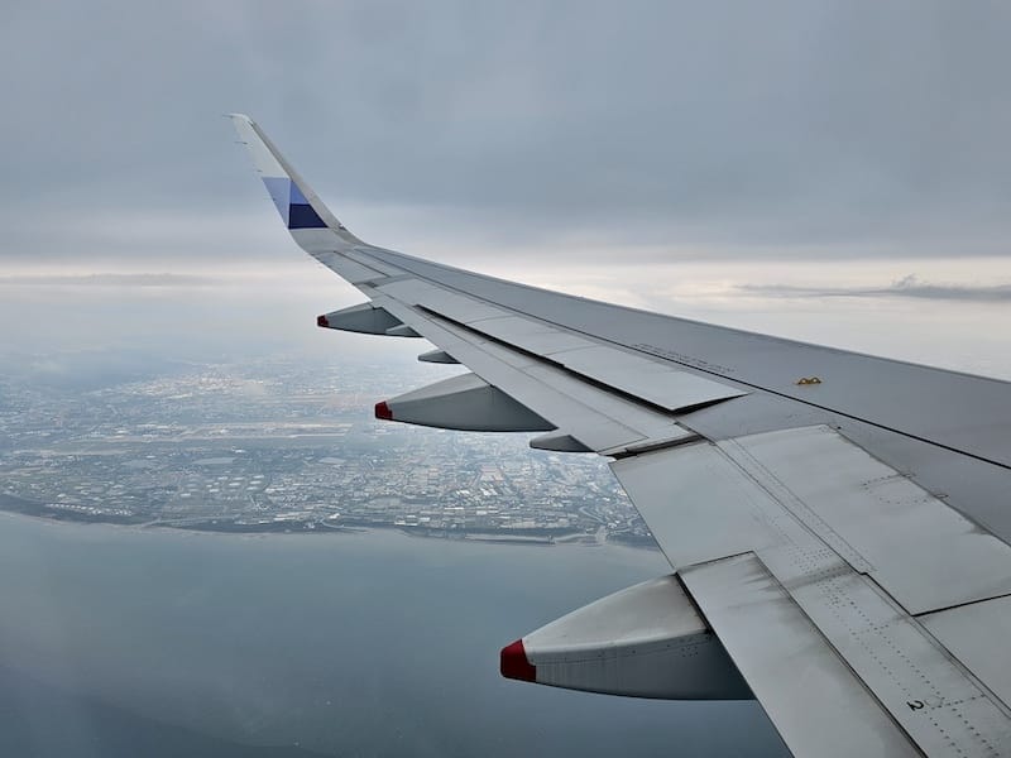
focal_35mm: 23
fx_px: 672
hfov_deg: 73.9
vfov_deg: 58.9
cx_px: 506
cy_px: 379
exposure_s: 1/614
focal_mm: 6.3
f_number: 1.7
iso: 10
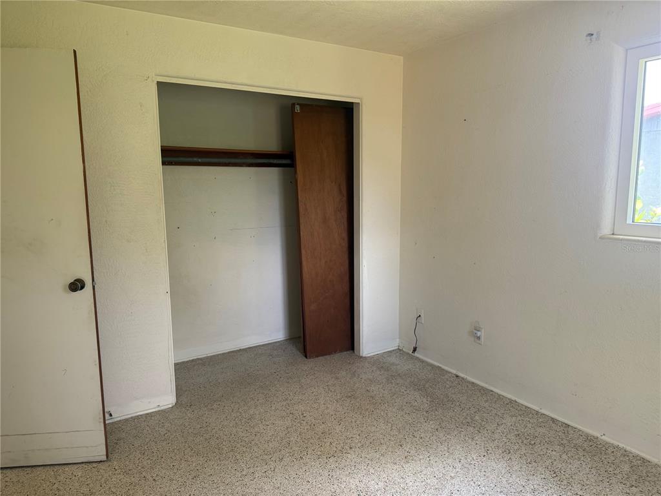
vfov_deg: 56.8
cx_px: 330
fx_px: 458
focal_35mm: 24
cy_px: 248
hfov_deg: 71.6
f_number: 1.78
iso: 200
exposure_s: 1/116
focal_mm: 6.76
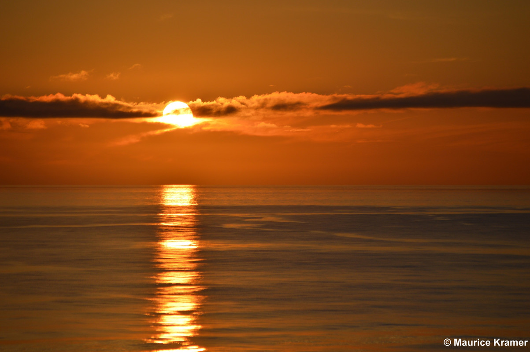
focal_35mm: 218
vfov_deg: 6.3
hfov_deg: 9.5
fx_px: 3199
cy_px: 176
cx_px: 265
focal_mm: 145
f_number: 5.6
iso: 100
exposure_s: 1/2000
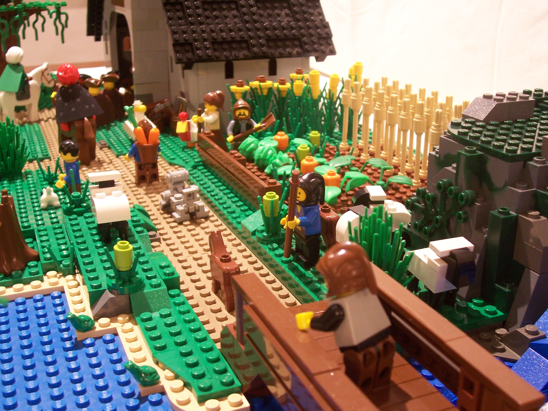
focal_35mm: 42
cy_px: 206
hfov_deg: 44.8
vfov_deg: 34.3
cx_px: 274
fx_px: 665
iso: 160
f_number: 3
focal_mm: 7
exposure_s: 1/10
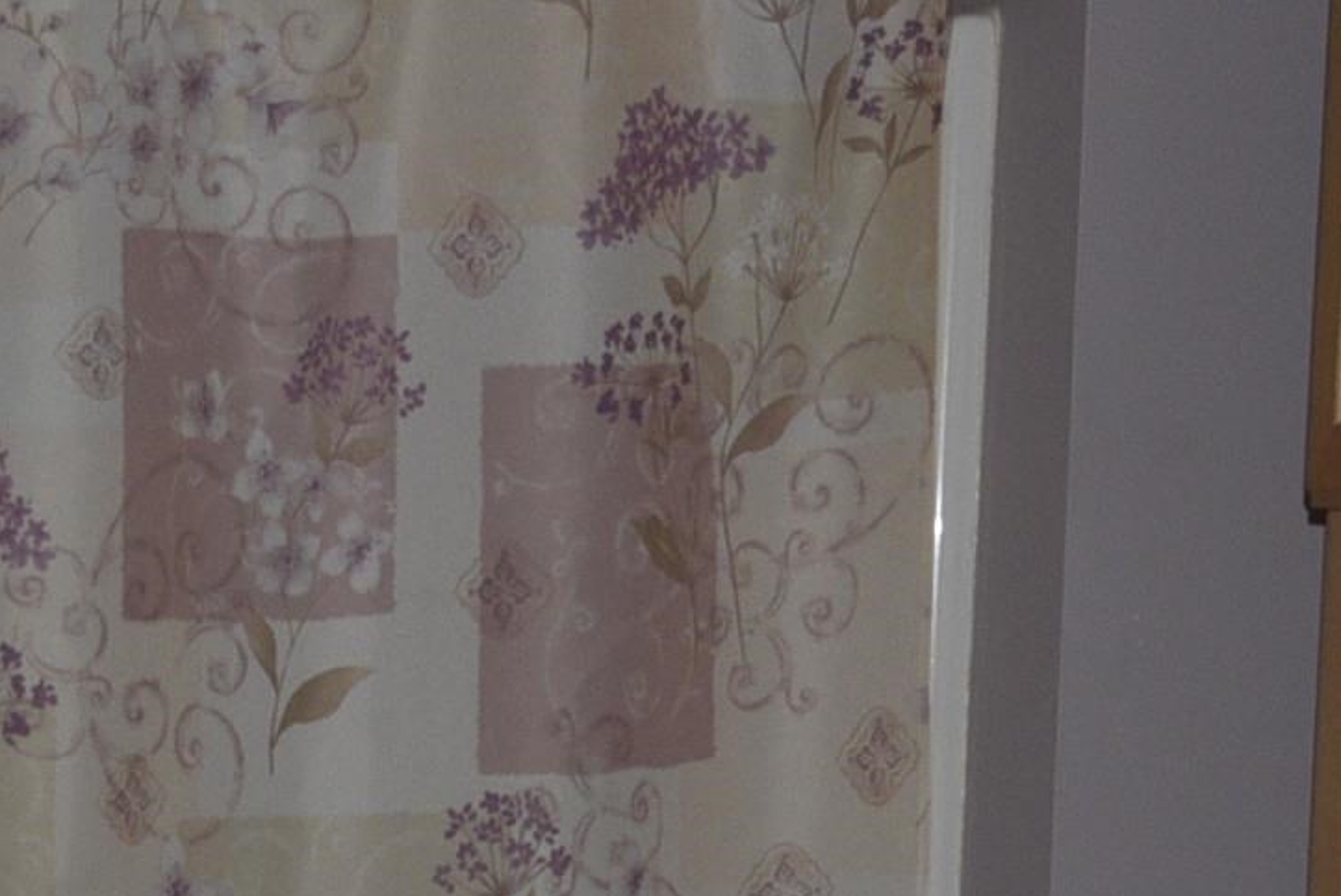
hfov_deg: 15.8
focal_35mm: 129
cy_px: 1195
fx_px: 4808
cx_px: 263
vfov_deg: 10.4
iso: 1000
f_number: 5.6
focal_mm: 31
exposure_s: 1/60
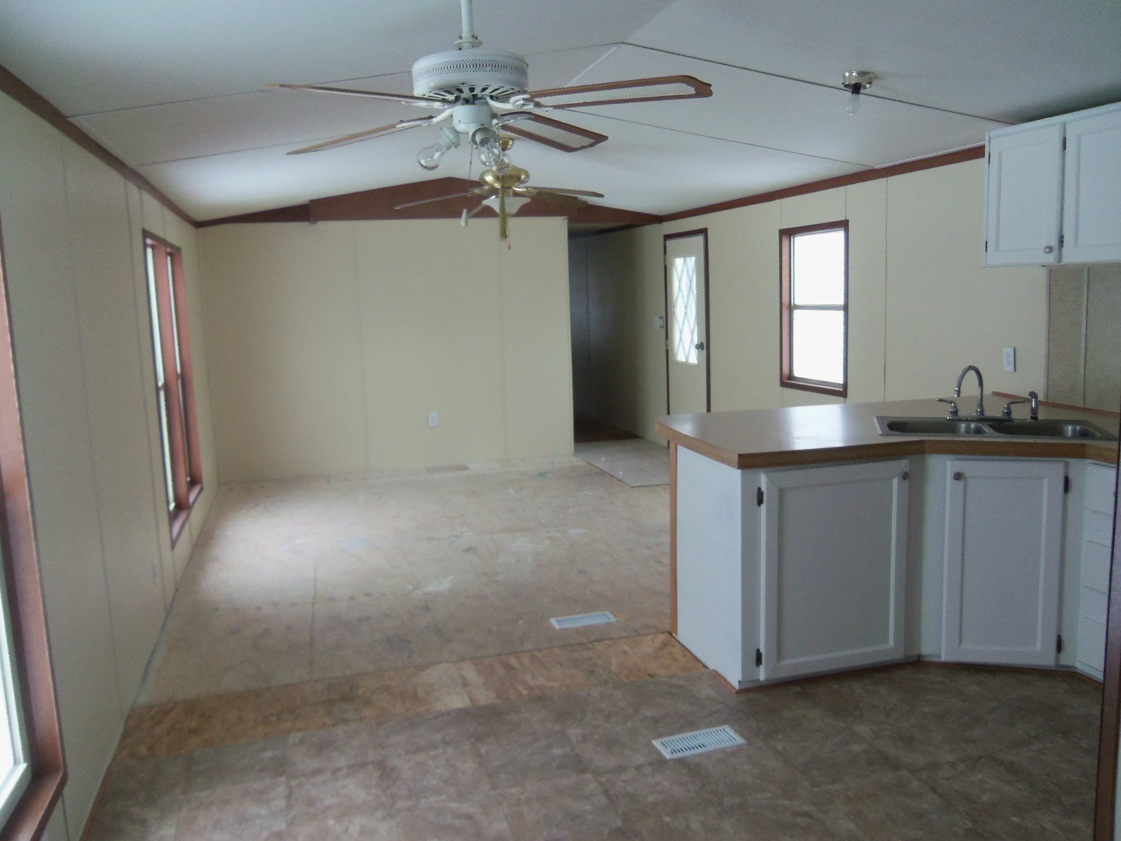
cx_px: 560
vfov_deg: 49.7
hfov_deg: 63.4
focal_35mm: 28
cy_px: 420
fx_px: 907
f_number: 3.9
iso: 160
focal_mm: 5.1
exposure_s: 1/40
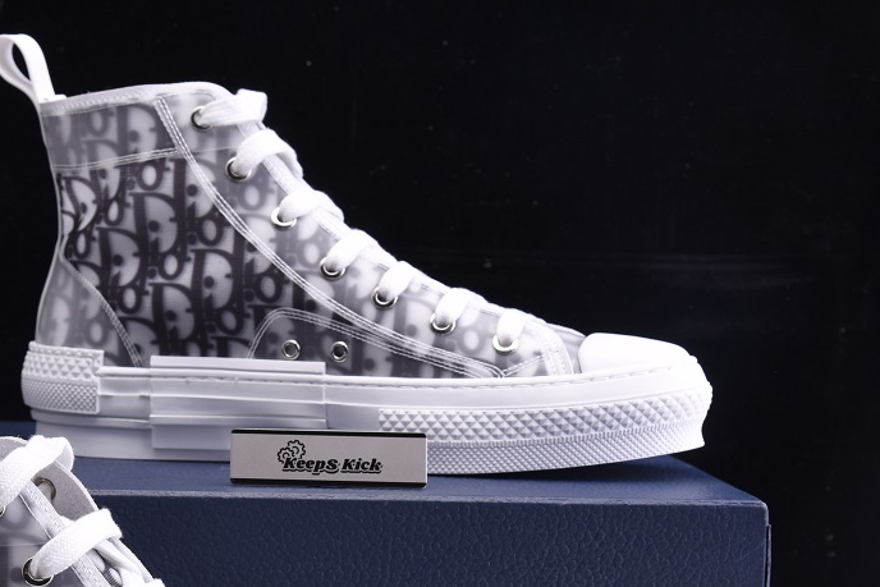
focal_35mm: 96
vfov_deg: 14.2
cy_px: 493
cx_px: 258
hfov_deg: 21.1
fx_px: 2347
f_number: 11
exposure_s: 1/125
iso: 100
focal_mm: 55
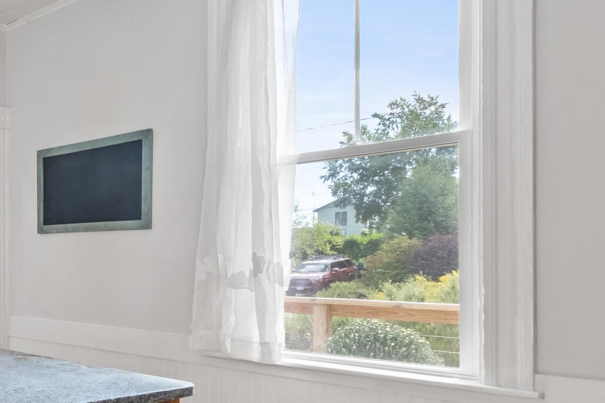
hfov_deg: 38.8
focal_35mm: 38
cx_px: -102
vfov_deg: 35.0
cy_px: 239
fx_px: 639
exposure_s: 1/4
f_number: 8
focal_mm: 8.6
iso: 500
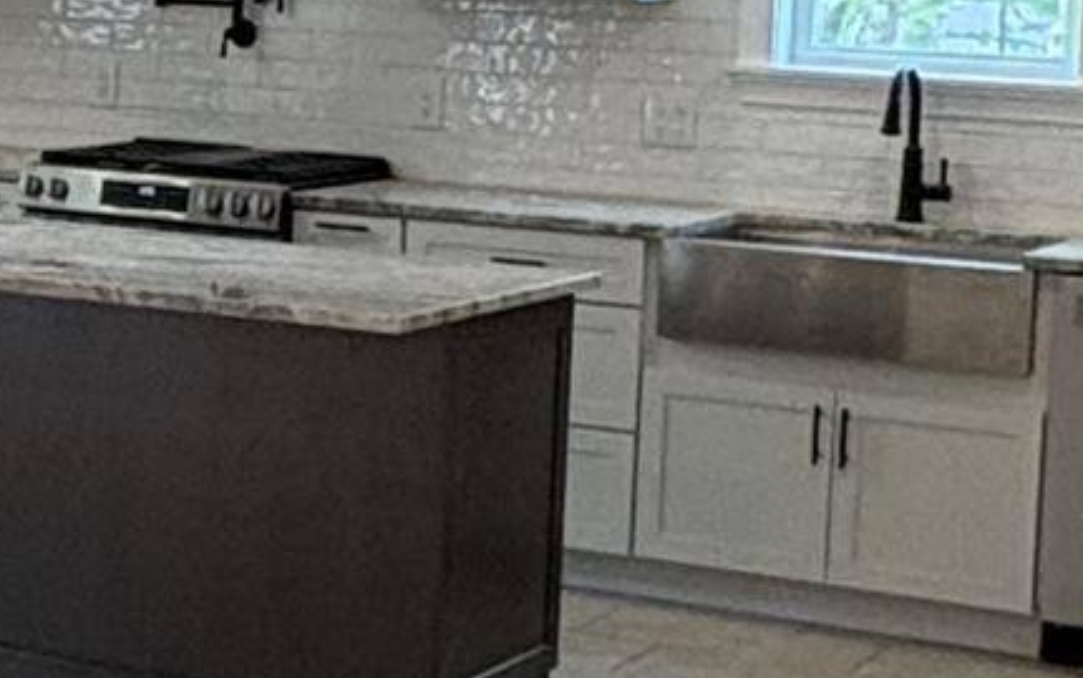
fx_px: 3129
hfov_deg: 18.8
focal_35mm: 106
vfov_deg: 12.3
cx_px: -118
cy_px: 149
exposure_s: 1/120
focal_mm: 2.22
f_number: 2.2
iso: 125
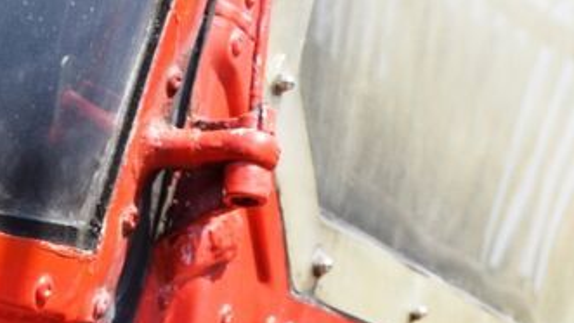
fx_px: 2222
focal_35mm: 146
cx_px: 49
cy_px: 740
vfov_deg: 7.8
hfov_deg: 14.6
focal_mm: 24
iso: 200
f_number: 9
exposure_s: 1/320
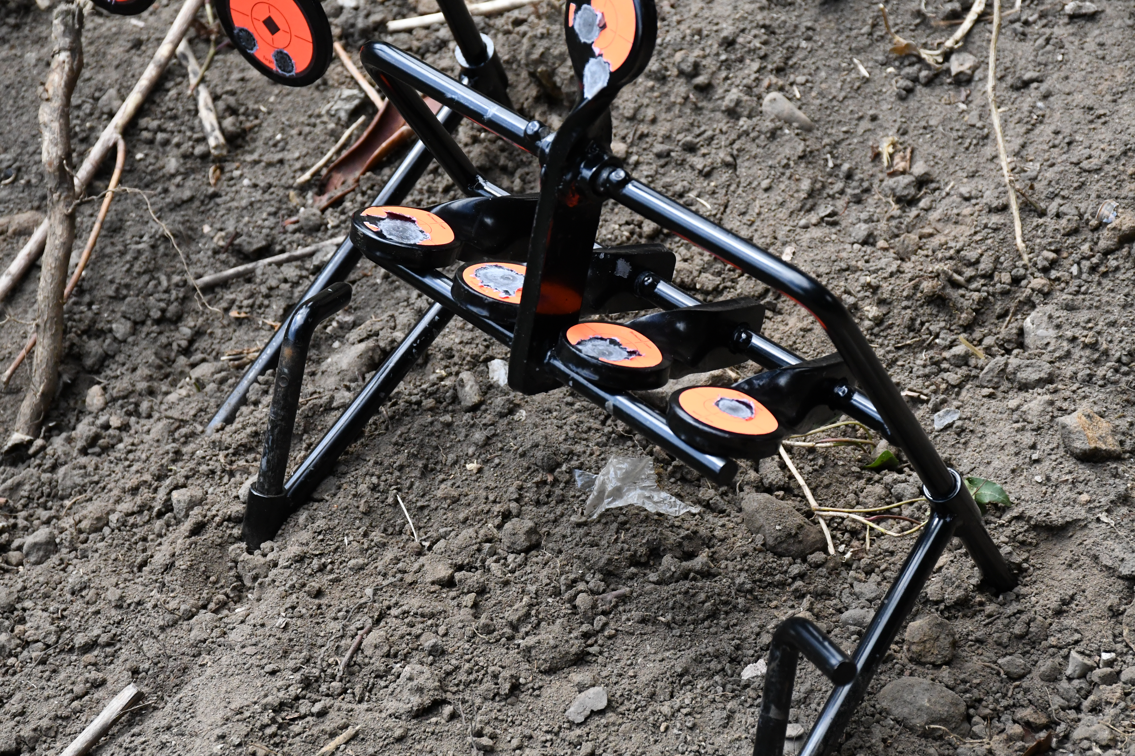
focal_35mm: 112
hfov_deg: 18.3
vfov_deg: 12.2
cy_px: 378
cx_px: 568
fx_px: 3531
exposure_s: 1/2500
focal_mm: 75
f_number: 8
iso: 3200
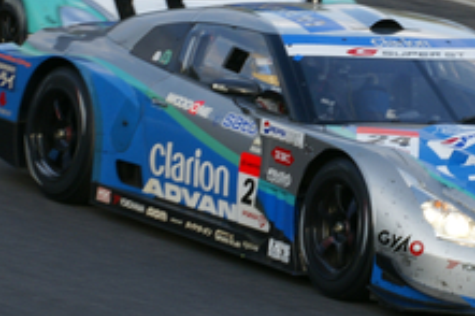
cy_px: 88
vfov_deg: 1.8
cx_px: 346
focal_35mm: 781
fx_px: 10297
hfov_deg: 2.6
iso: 200
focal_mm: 180
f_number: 11
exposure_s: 1/200
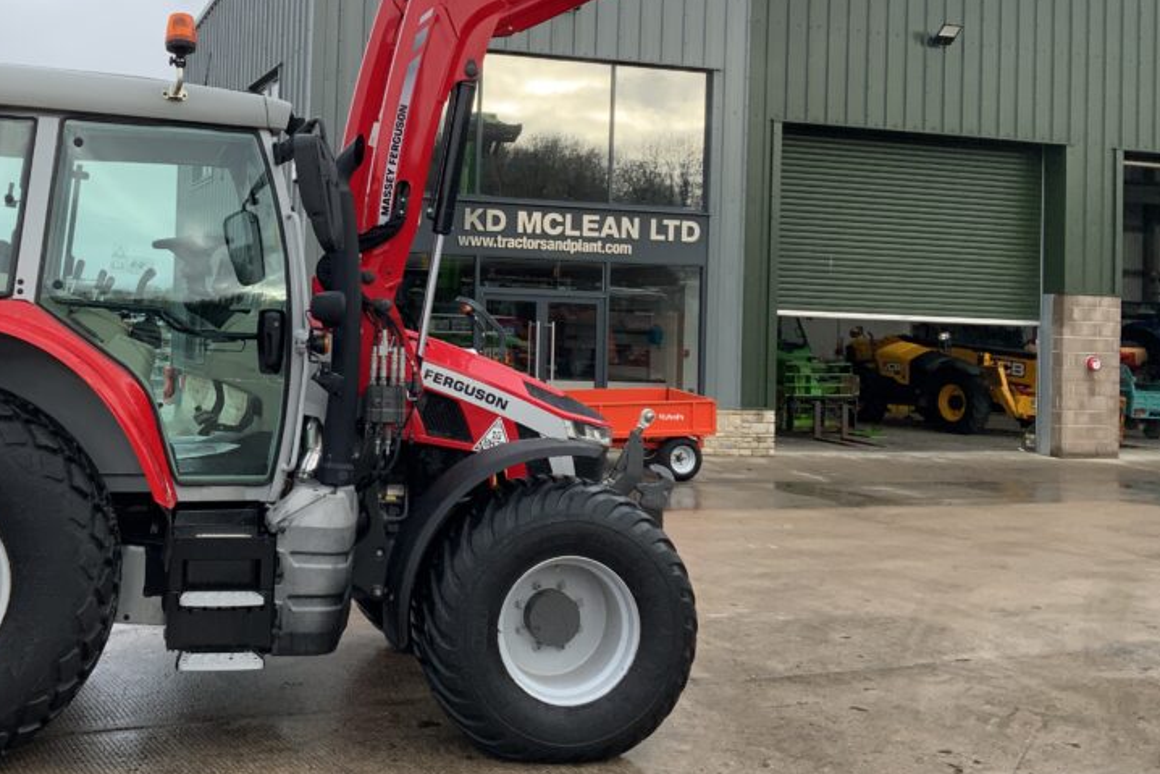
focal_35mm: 43
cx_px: 370
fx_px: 1386
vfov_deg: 31.0
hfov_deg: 44.6
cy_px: 275
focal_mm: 3
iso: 16
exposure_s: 1/568
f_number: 1.8
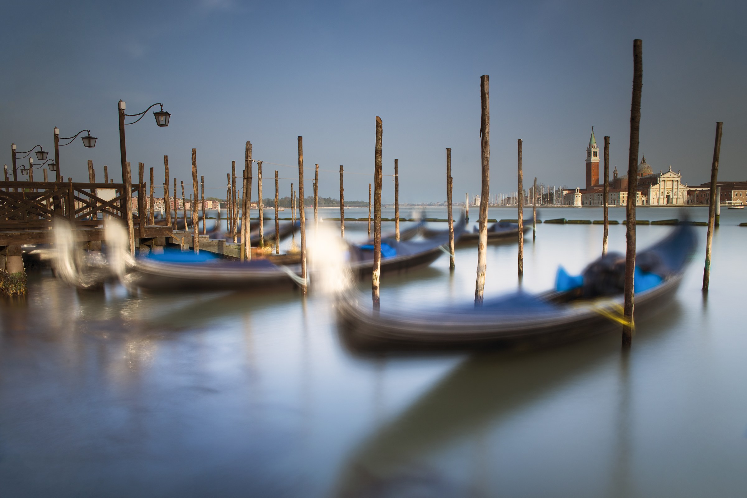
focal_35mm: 24
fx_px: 498
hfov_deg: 73.7
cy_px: 249
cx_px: 374
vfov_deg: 53.2
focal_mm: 24
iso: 100
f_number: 9
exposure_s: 47
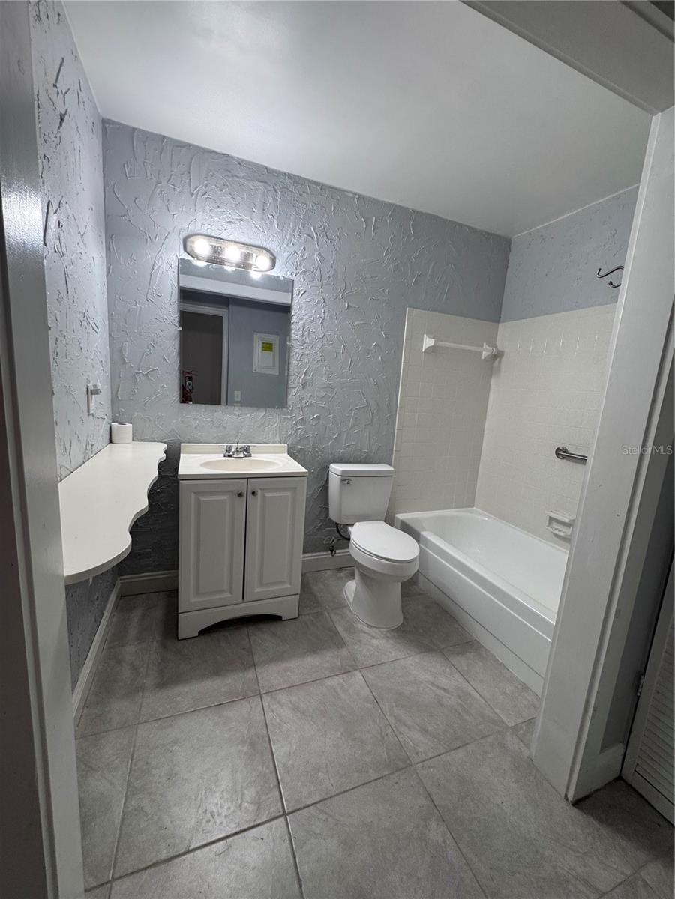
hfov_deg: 85.7
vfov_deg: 102.1
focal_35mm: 14
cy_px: 450
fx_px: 364
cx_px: 338
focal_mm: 2.22
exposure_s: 1/120
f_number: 2.2
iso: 200
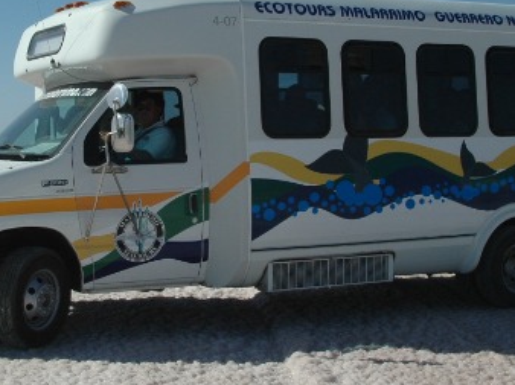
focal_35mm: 75
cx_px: 169
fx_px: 1115
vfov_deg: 19.5
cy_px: 113
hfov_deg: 25.9
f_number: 11
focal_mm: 22
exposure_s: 1/500
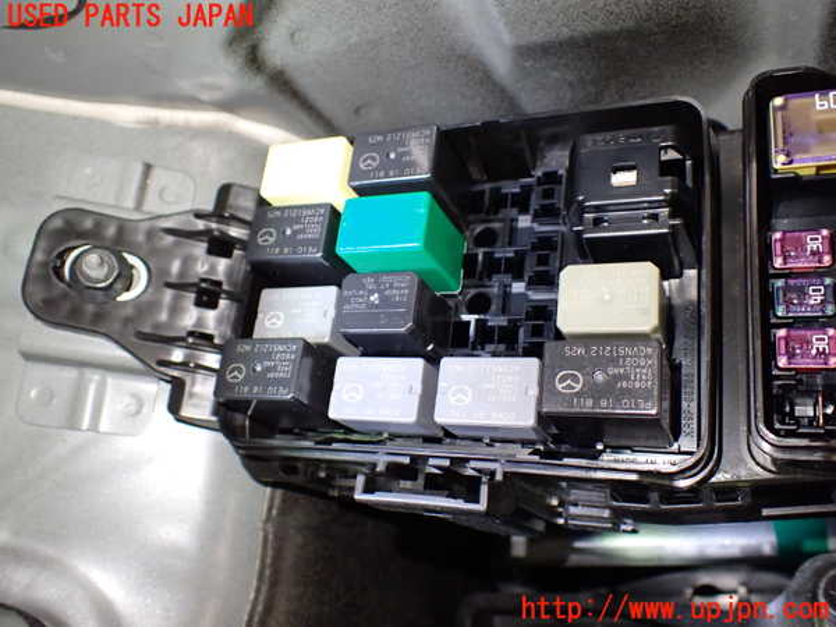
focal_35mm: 30
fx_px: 725
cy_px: 314
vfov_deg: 46.8
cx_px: 418
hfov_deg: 60.0
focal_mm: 5.4
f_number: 2.3
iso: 800
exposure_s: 1/40
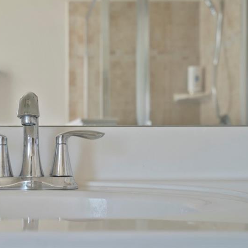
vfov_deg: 30.0
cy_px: 140
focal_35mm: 57
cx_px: 31
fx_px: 462
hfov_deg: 29.0
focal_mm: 35
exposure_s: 1/25
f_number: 4
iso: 160
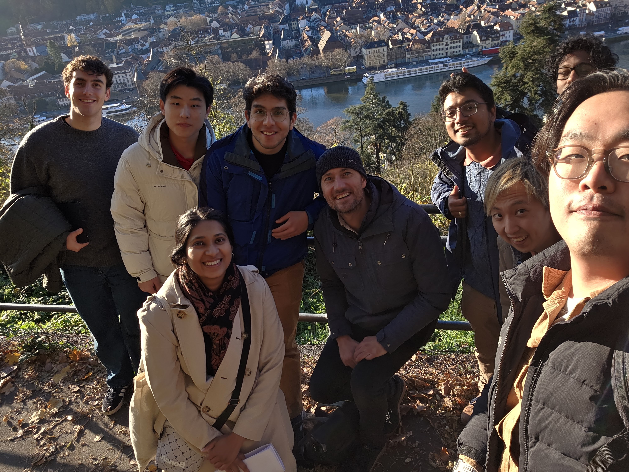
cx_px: 314
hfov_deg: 69.4
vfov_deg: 54.9
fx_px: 454
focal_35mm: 25
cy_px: 236
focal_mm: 3.3
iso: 25
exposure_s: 1/246
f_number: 2.2
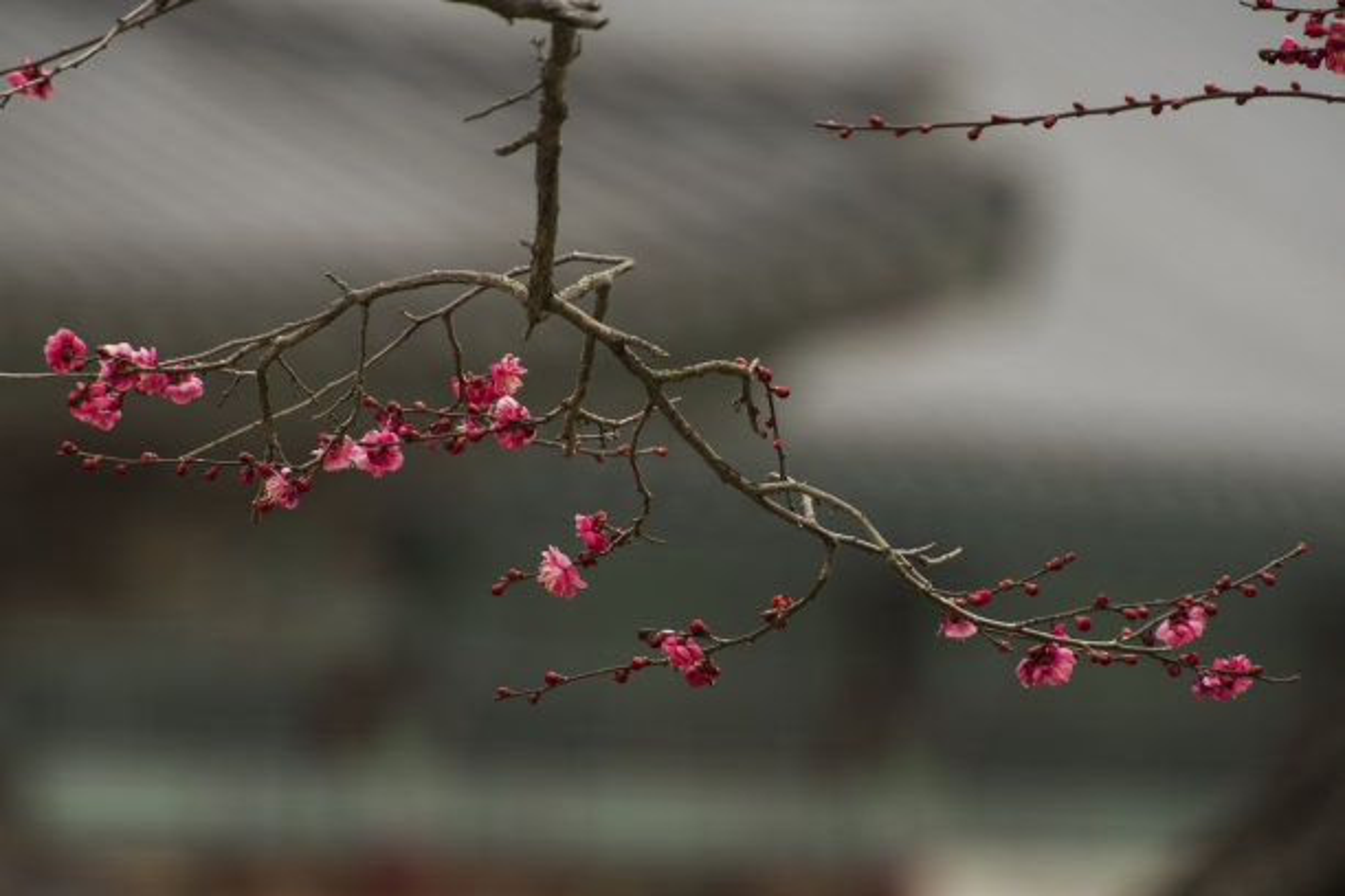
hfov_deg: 5.2
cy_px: 448
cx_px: 672
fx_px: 14943
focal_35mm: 400
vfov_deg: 3.4
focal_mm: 400
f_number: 7.1
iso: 250
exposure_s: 1/50
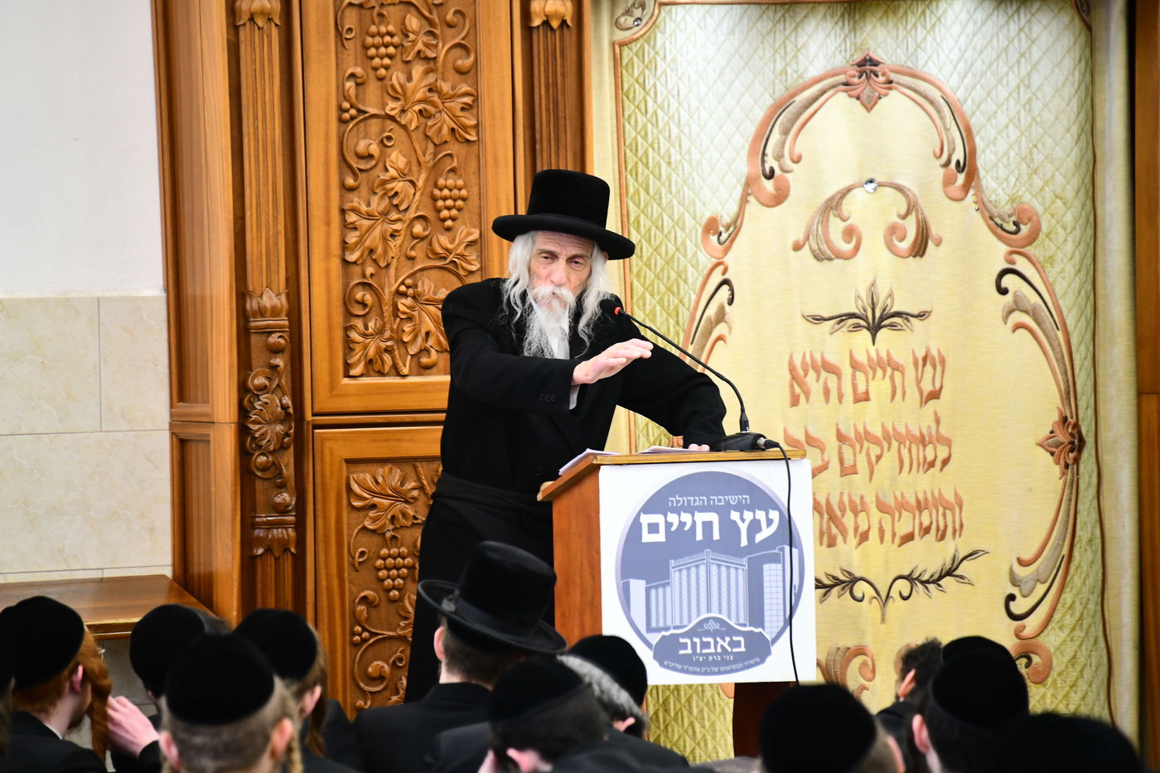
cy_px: 386
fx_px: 8054
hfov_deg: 8.2
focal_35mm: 250
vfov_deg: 5.5
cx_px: 580
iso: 2500
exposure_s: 1/125
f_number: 5.6
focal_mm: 250
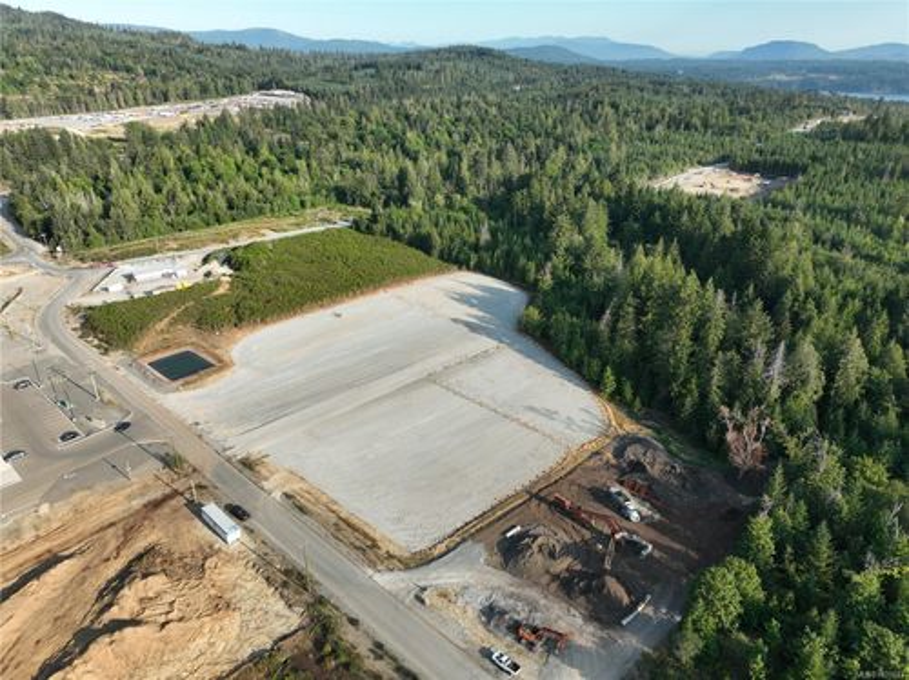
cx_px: 454
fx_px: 630
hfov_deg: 71.6
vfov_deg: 56.7
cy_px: 340
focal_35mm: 24
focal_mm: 12.29
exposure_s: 1/240
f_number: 2.8
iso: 110
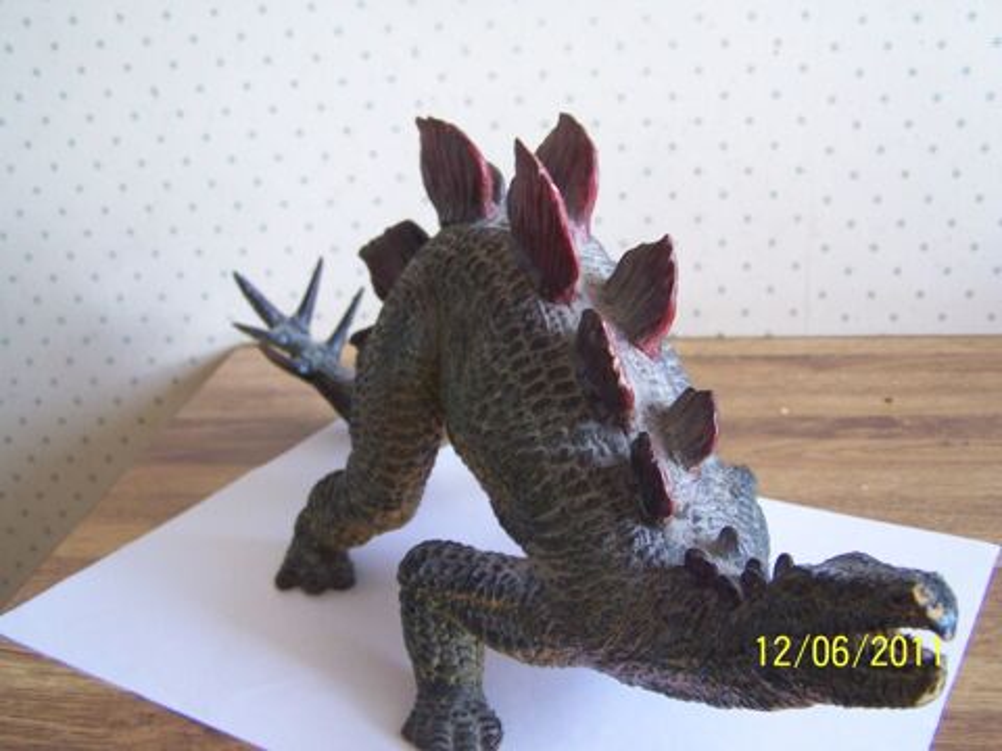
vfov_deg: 37.7
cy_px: 376
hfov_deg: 49.0
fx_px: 1100
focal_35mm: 38
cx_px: 501
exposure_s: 1/15
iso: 140
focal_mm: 6.3
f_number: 2.8
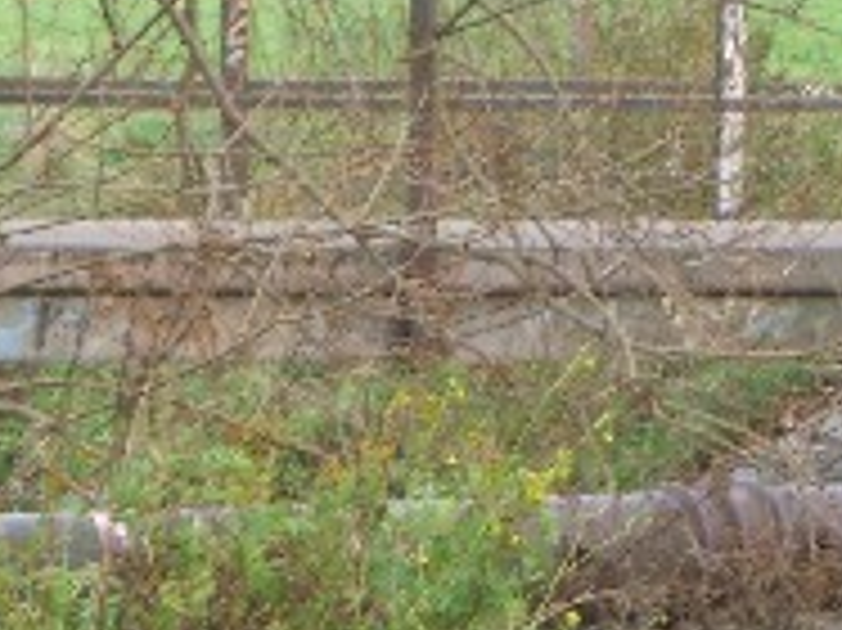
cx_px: 412
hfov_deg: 5.6
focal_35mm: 356
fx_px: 8654
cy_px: 497
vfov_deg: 4.2
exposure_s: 1/100
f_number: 5.1
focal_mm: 23.7
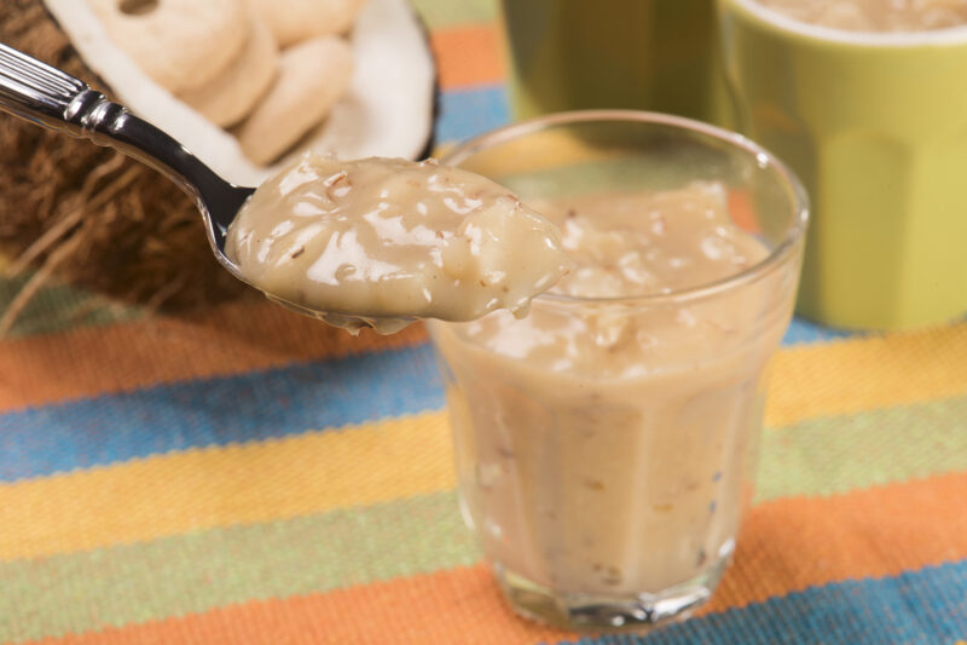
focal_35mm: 105
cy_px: 322
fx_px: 2820
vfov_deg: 13.0
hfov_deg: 19.5
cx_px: 484
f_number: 18
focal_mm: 105
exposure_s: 1/125
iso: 100
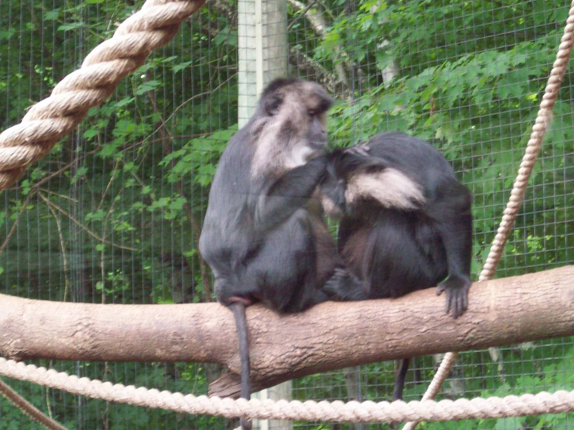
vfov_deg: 10.4
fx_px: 2371
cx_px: 316
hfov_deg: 13.8
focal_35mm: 143
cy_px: 190
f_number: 5.2
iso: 160
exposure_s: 1/12.3
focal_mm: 18.6
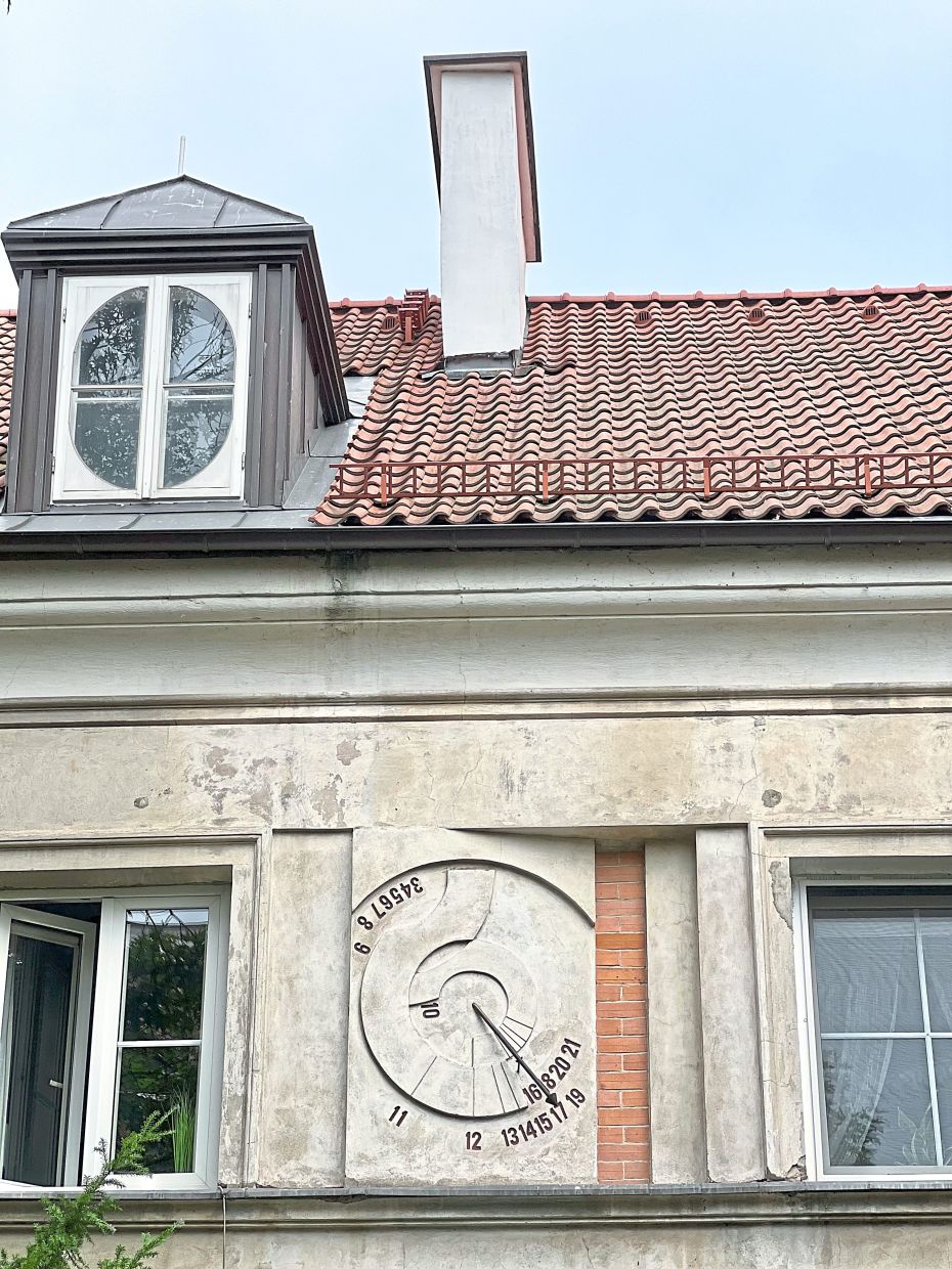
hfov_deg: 19.1
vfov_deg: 25.3
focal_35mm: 77
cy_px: 634
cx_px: 476
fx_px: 2824
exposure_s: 1/274
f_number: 2.8
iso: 25
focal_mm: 9
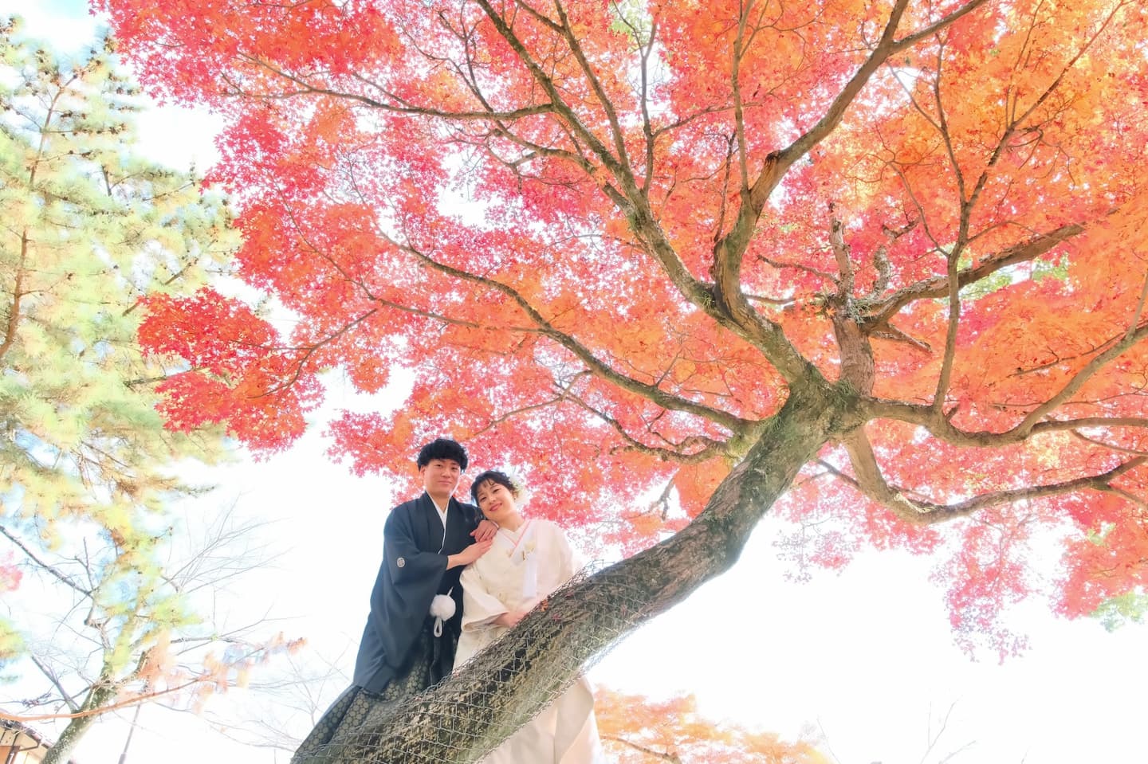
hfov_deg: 69.4
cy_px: 382
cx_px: 574
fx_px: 829
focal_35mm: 26
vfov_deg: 49.5
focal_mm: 17
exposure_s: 1/125
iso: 2000
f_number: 7.1
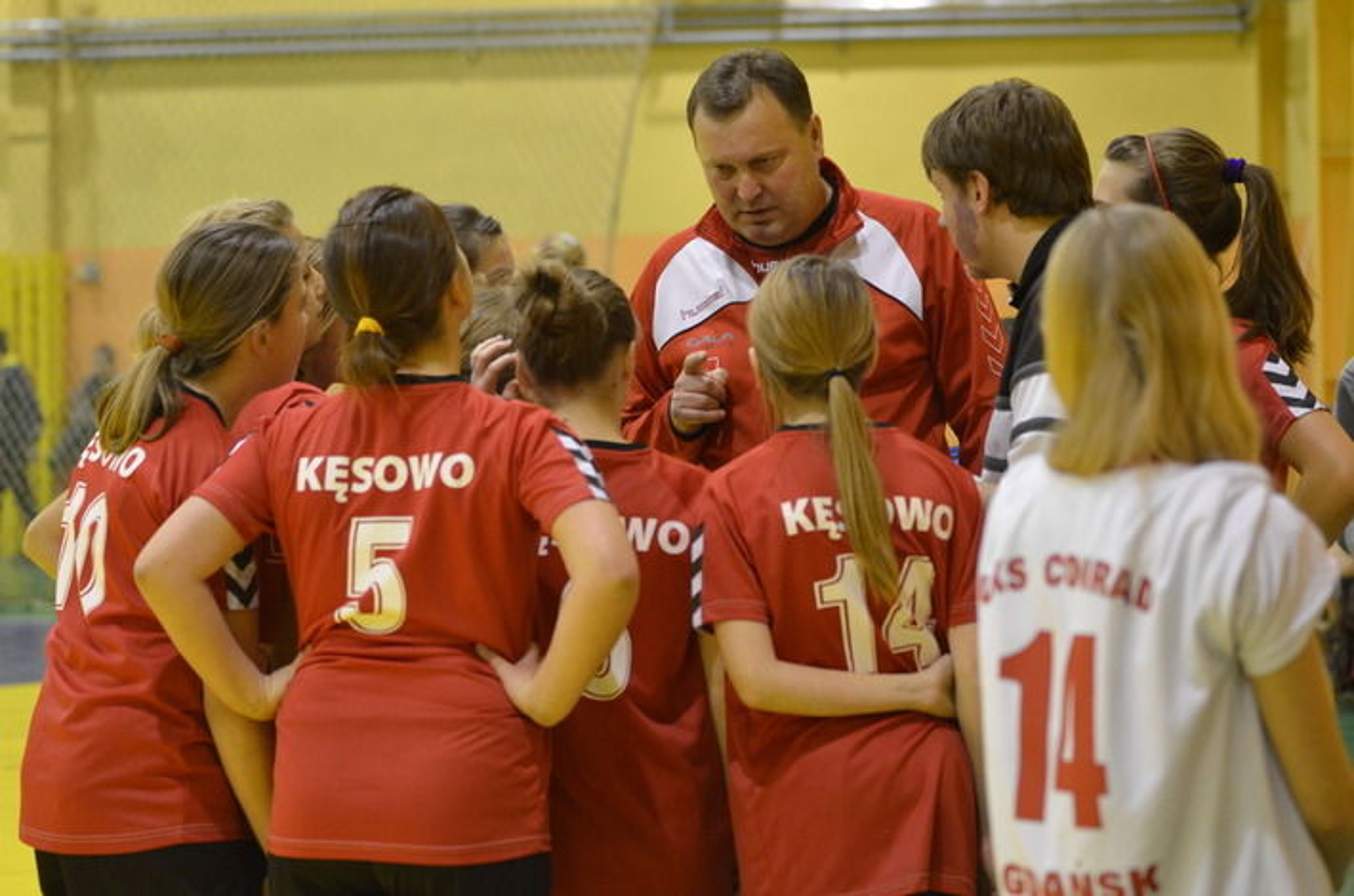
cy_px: 448
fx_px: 3940
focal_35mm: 105
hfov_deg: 19.5
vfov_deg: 13.0
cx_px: 677
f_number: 2.8
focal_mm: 70
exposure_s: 1/100
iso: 1600
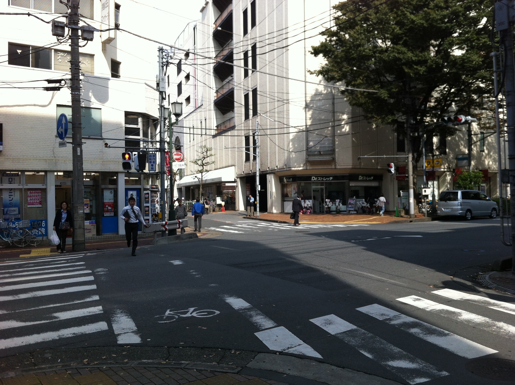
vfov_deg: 40.6
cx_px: 258
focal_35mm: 35
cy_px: 192
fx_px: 520
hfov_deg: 52.7
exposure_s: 1/862
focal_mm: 3.85
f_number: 2.8
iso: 80
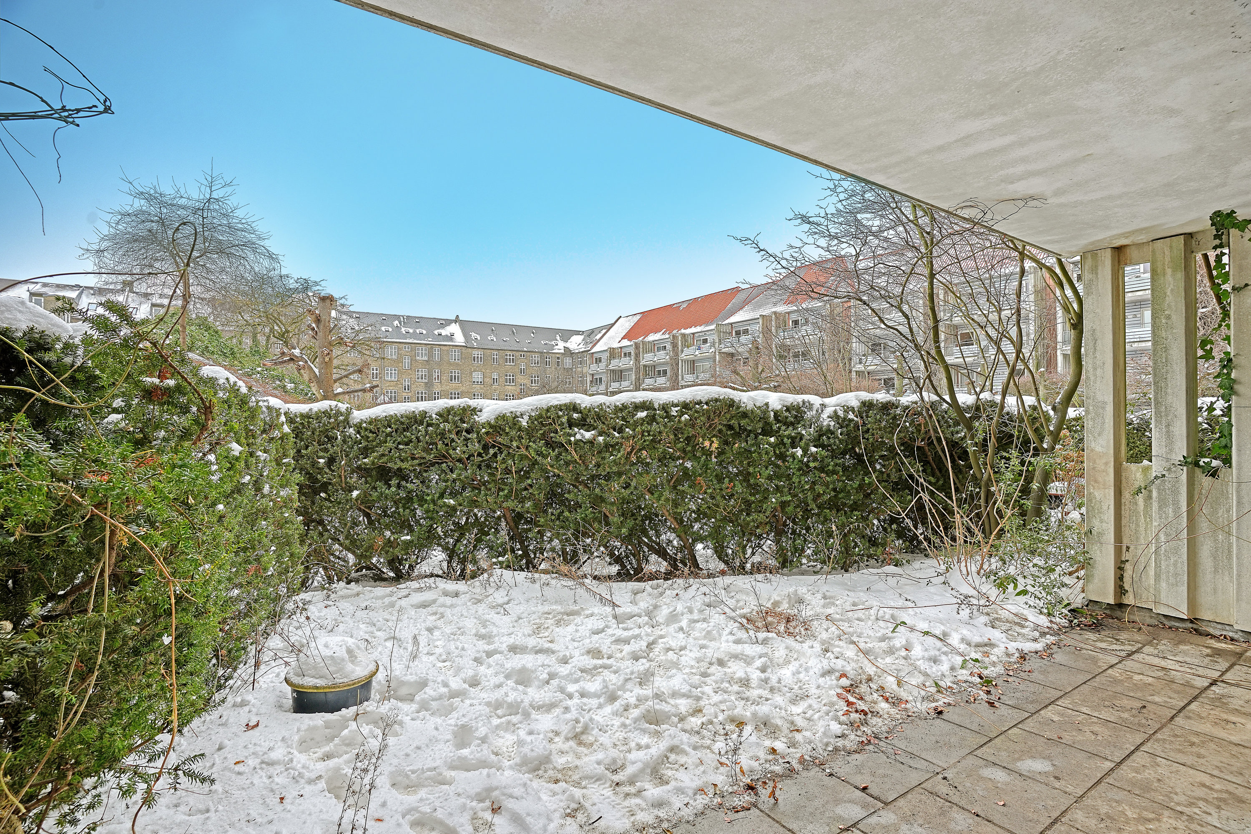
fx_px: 591
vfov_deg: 70.4
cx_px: 626
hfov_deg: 93.3
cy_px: 417
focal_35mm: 17
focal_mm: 17
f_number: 8
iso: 400
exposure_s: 1/15
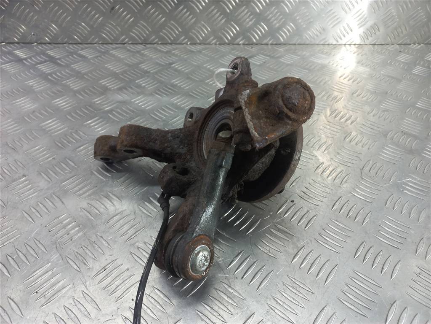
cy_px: 162
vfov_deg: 54.9
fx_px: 311
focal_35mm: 25
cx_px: 216
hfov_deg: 69.4
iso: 80
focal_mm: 4.6
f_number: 1.8
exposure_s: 1/50
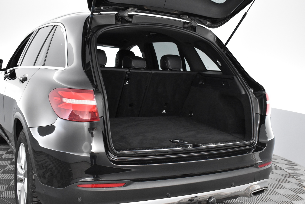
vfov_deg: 33.0
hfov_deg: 47.9
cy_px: 102
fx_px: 343
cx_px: 152
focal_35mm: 40
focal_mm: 27
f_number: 4.5
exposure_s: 1/80
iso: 3200
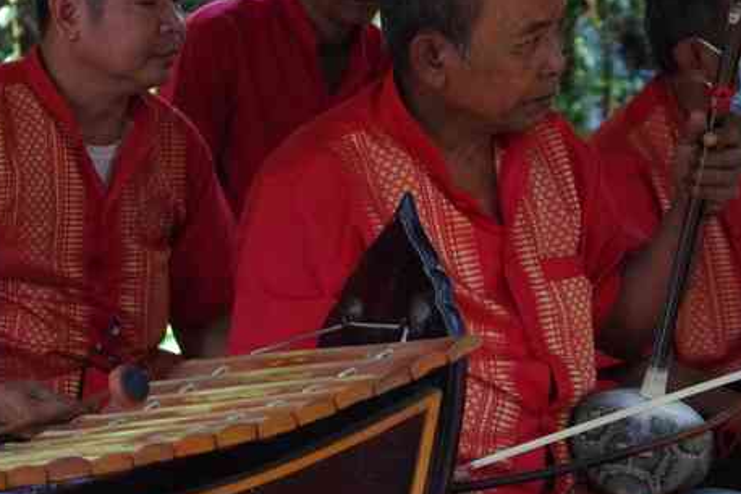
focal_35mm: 229
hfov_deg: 8.9
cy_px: 272
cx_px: 11
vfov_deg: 6.0
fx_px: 4712
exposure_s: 1/100
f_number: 6.3
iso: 3200
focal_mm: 70
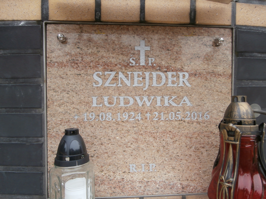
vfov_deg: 56.8
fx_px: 184
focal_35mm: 24
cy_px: 100
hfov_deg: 71.6
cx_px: 133
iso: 100
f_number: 3
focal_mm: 4.2
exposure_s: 1/250
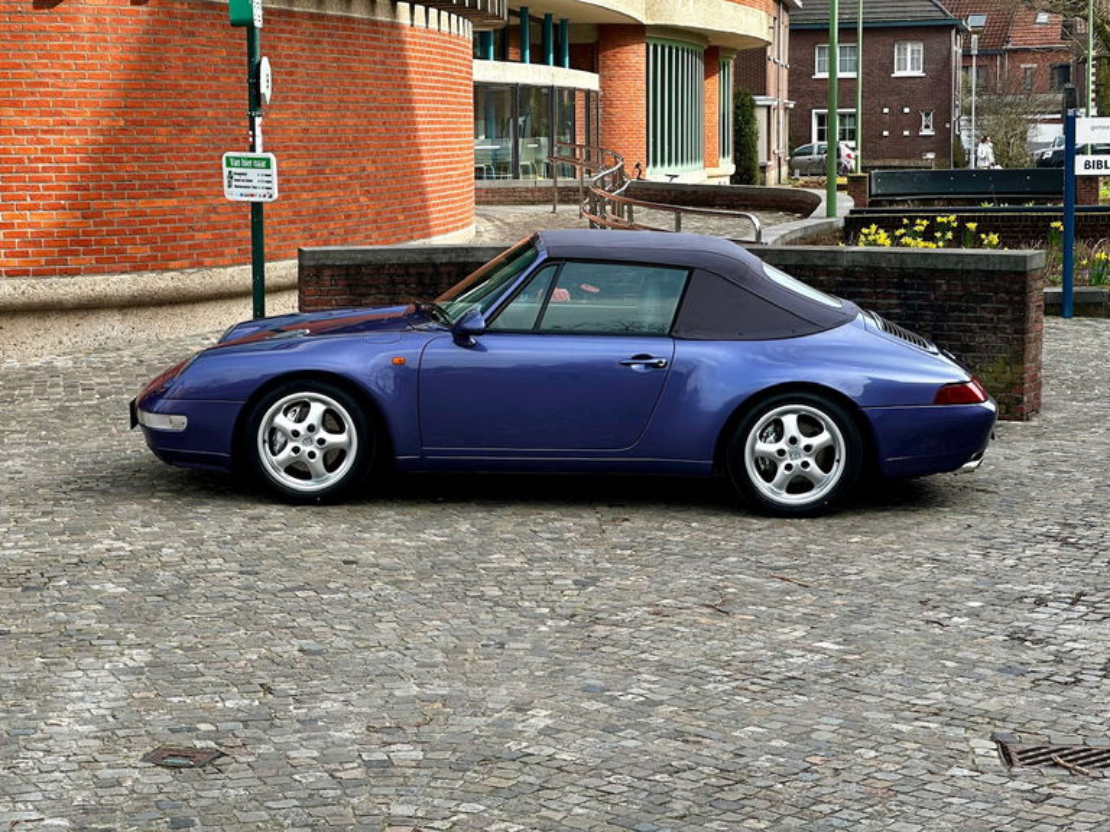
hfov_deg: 25.3
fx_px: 2469
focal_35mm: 77
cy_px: 416
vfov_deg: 19.1
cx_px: 555
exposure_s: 1/187
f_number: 2.8
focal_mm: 9
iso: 32
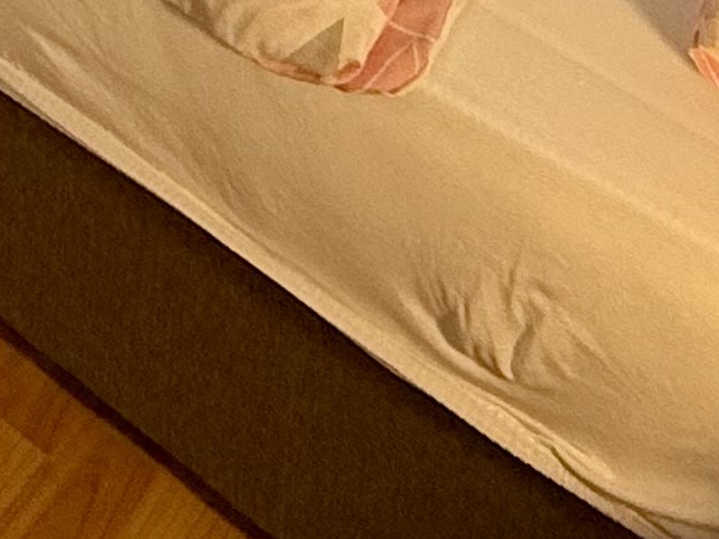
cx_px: -33
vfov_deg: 9.8
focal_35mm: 96
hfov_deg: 19.7
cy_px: -1248
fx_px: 1994
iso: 80
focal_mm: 2.22
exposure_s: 1/100
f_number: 2.2
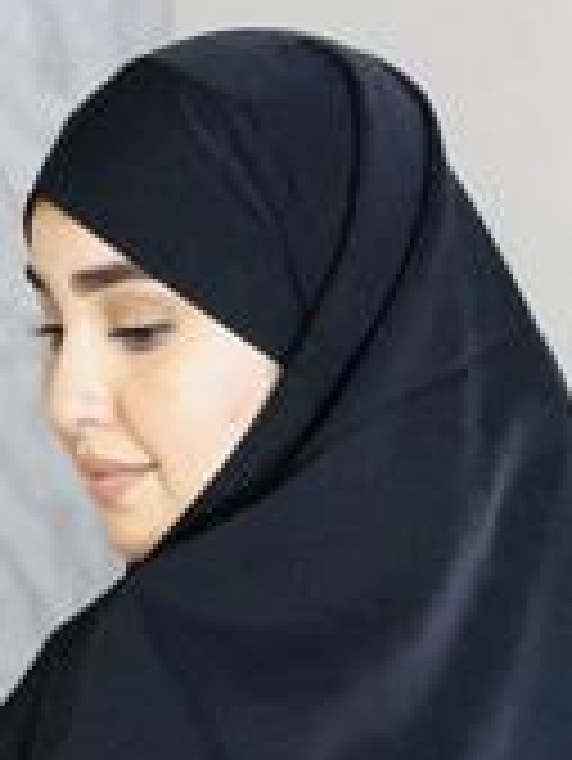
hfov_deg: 13.8
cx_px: 336
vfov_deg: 17.1
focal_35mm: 107
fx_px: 2354
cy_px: 1021
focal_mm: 2.71
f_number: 2.2
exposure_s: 1/60
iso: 80
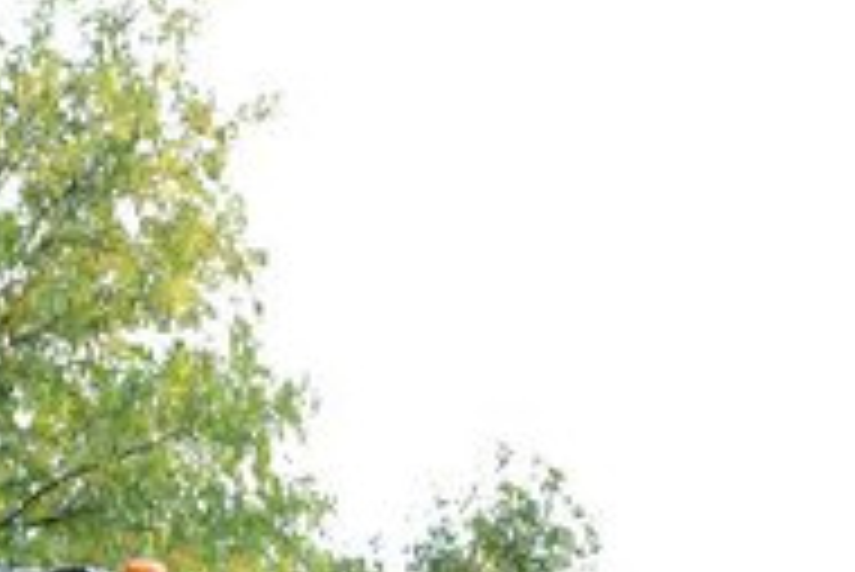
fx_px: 6298
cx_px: -1472
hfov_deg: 7.1
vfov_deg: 5.1
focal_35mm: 265
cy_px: 1221
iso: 100
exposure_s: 1/125
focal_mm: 28
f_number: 5.6
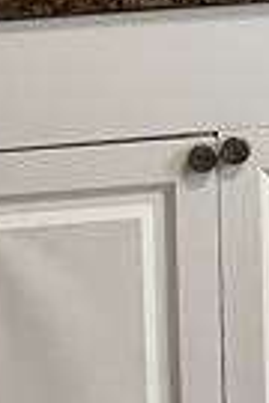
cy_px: -184
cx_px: 484
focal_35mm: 168
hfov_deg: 7.9
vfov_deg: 11.7
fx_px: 1883
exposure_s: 1/60
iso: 200
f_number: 1.6
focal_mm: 5.1
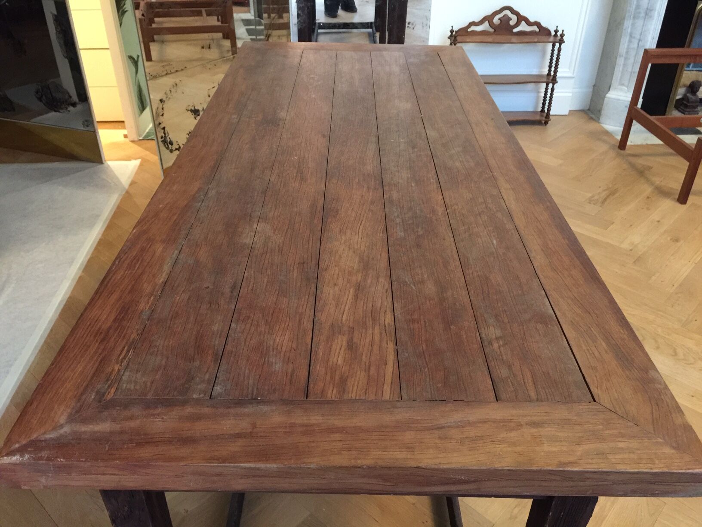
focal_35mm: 29
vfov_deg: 48.2
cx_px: 351
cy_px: 264
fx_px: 588
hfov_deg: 61.7
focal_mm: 4.15
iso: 160
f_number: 2.2
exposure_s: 1/8
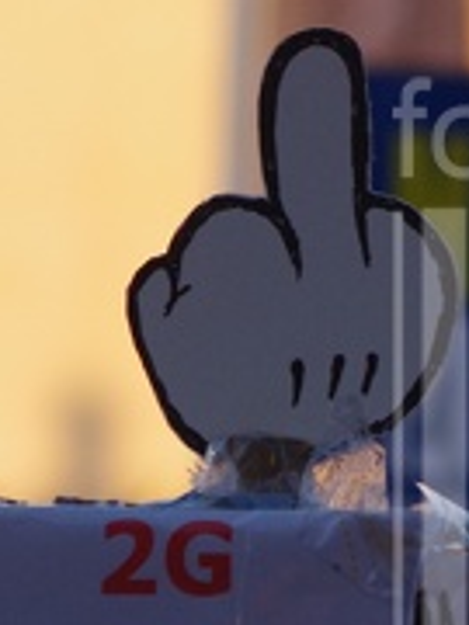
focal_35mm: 1144
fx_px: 20666
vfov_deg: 1.7
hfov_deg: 1.3
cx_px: 142
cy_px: 500
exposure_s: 1/500
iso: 800
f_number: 8
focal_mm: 180
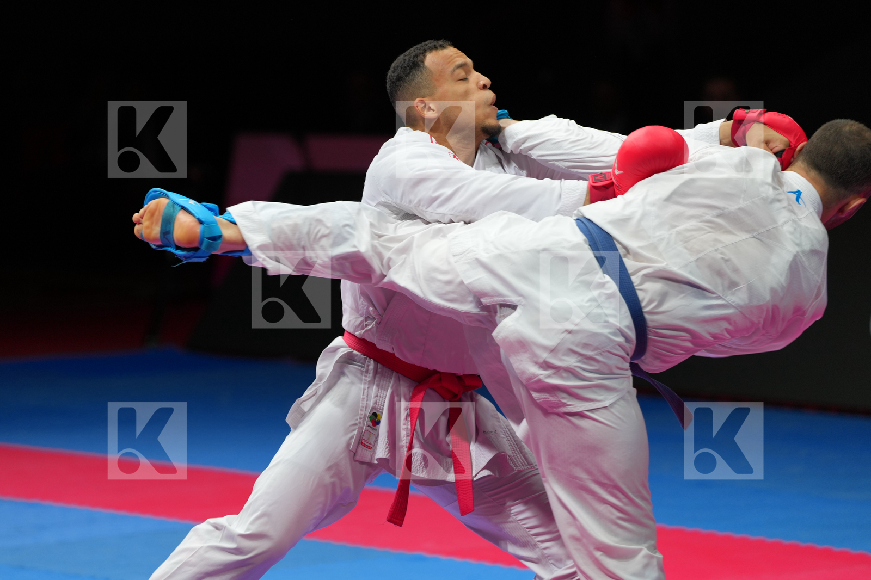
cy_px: 290
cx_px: 436
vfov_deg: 8.8
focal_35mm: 156
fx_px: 3773
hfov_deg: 13.2
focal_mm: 156
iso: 500
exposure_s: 1/1000
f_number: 2.8
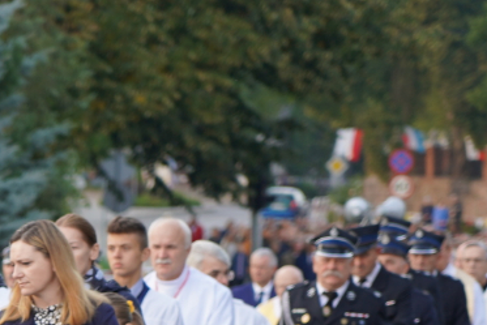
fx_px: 4953
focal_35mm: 366
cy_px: 484
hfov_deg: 5.6
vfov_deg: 3.7
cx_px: -239
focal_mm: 105
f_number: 4
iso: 200
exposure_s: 1/160
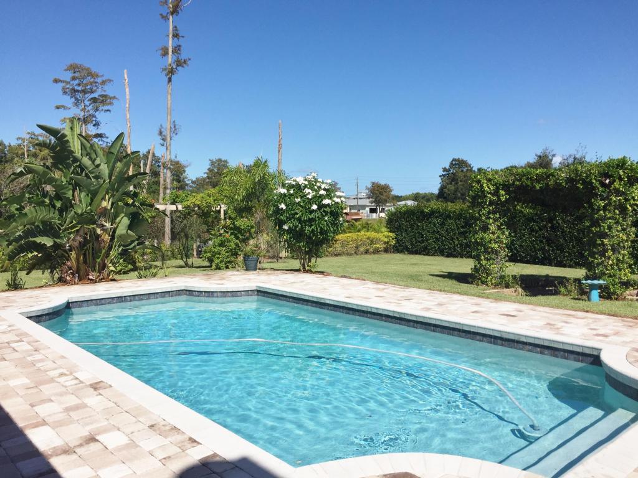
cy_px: 239
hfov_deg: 61.7
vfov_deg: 48.2
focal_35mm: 29
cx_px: 319
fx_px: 534
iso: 32
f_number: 2.2
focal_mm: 4.15
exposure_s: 1/3597
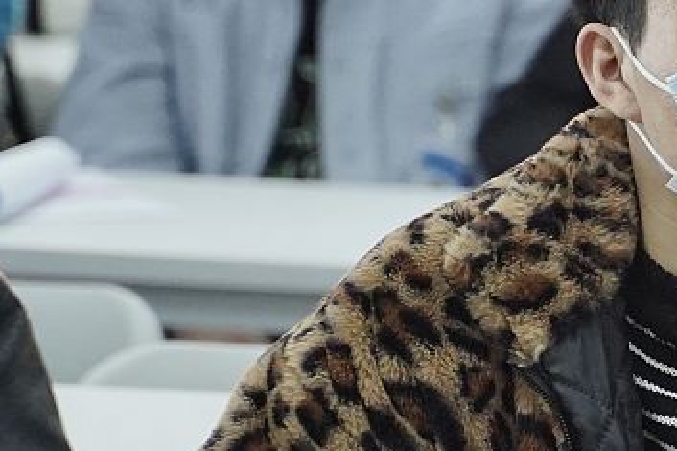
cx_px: 1074
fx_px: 7161
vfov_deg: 3.6
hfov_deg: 5.4
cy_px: 154
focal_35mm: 381
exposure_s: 1/200
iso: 1600
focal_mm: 75
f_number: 2.8
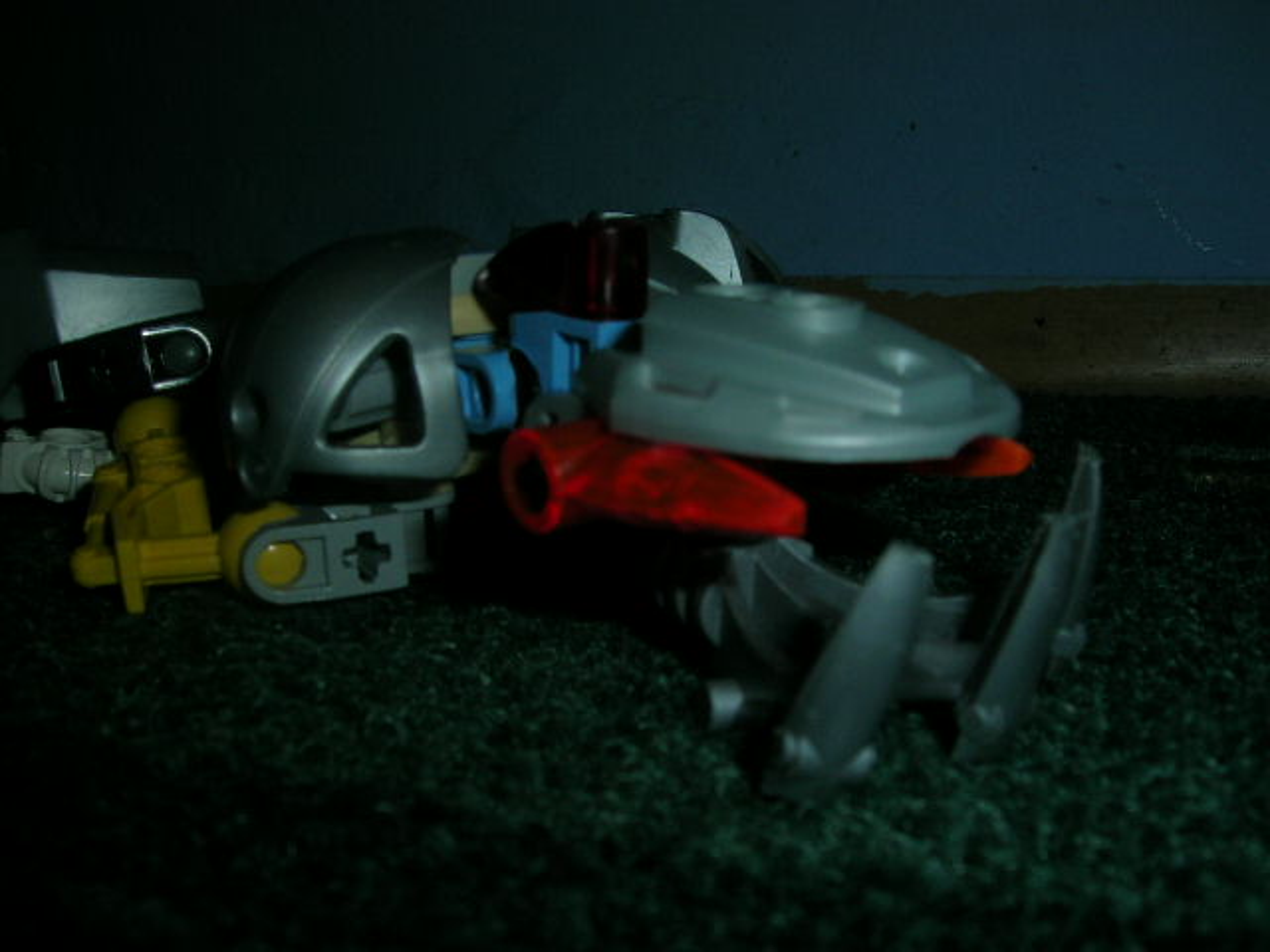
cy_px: 476
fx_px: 1284
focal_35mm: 35
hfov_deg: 52.6
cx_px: 635
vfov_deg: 40.7
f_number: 4.8
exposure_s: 1/60.1
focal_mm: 5.4
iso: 50
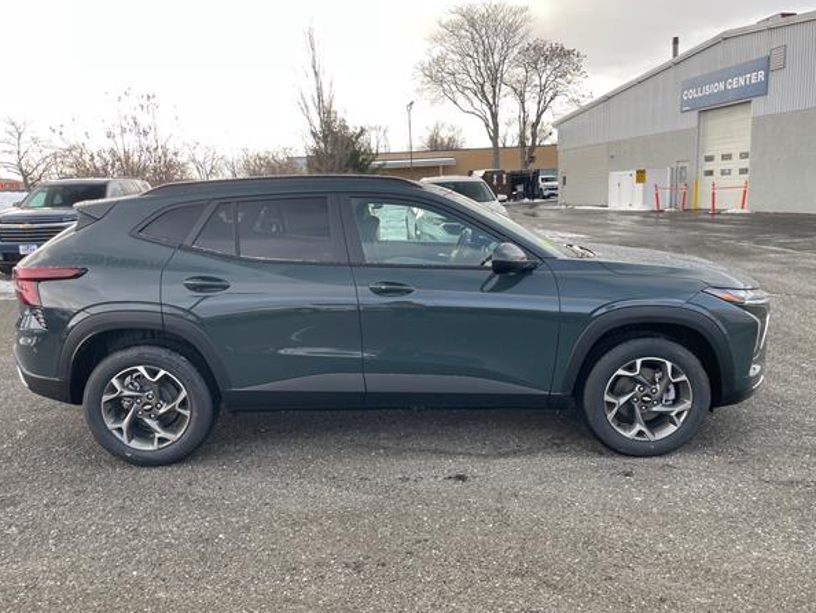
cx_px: 401
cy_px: 312
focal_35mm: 28
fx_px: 660
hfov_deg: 63.4
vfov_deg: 49.8
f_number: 1.6
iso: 32
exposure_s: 1/121
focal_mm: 4.2
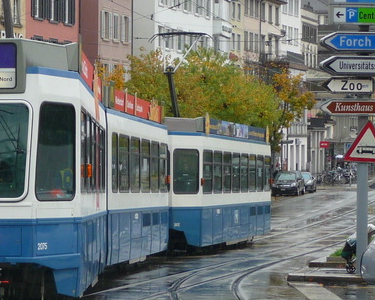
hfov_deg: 12.7
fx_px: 1676
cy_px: 152
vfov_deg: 10.2
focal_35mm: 151
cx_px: 72
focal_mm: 9.8
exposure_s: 1/100
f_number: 4.4
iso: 100
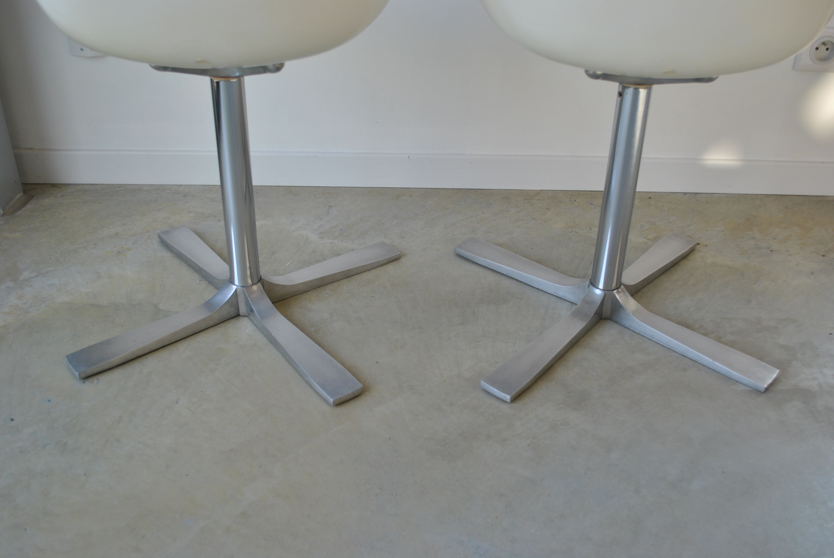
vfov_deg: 34.3
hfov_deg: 49.5
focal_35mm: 39
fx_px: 905
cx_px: 417
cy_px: 279
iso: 200
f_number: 5
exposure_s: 1/100
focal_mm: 26
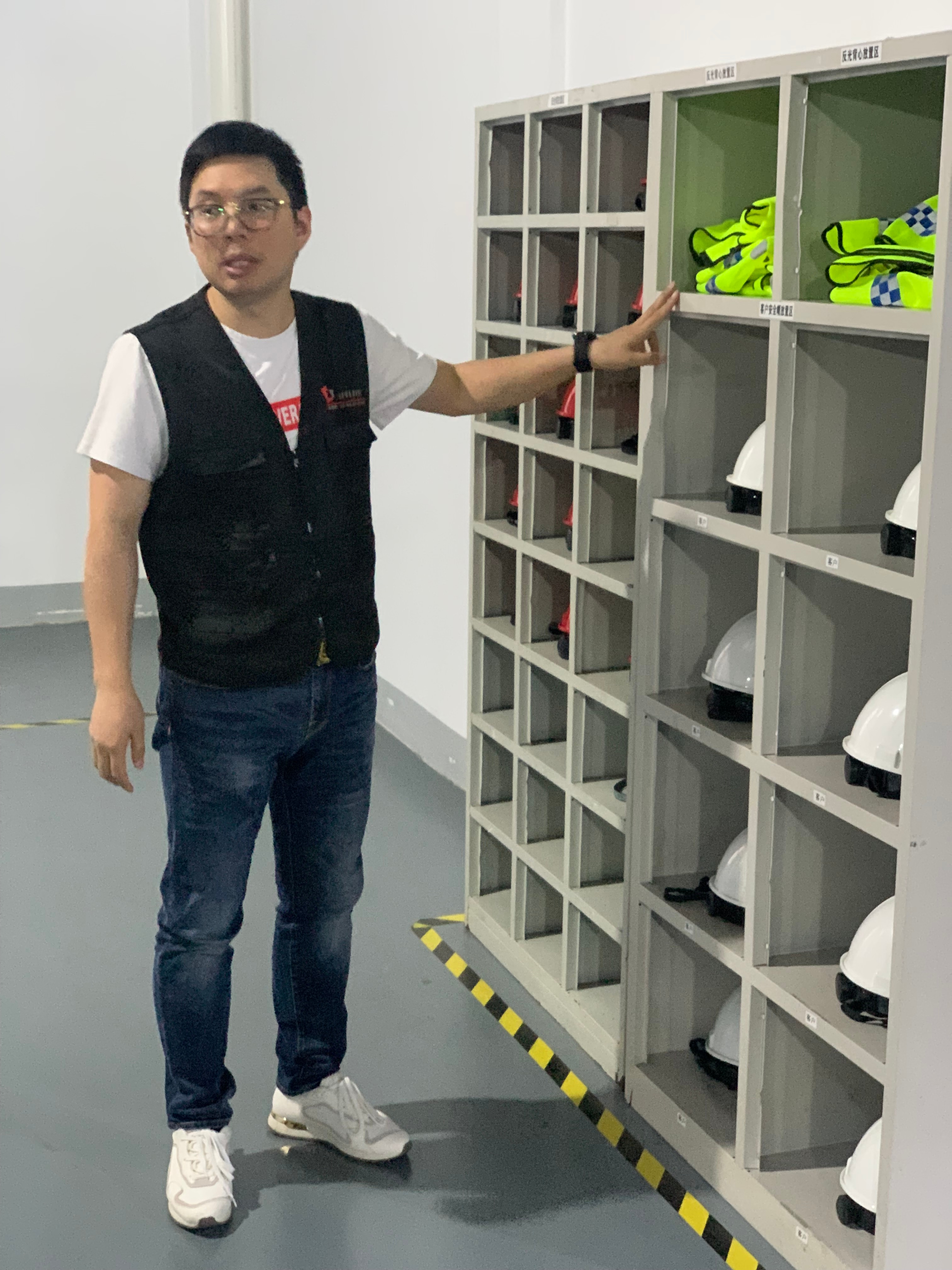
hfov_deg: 28.0
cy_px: 635
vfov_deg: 36.8
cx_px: 476
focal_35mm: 52
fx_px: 1907
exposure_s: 1/30
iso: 800
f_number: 2.4
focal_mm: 6
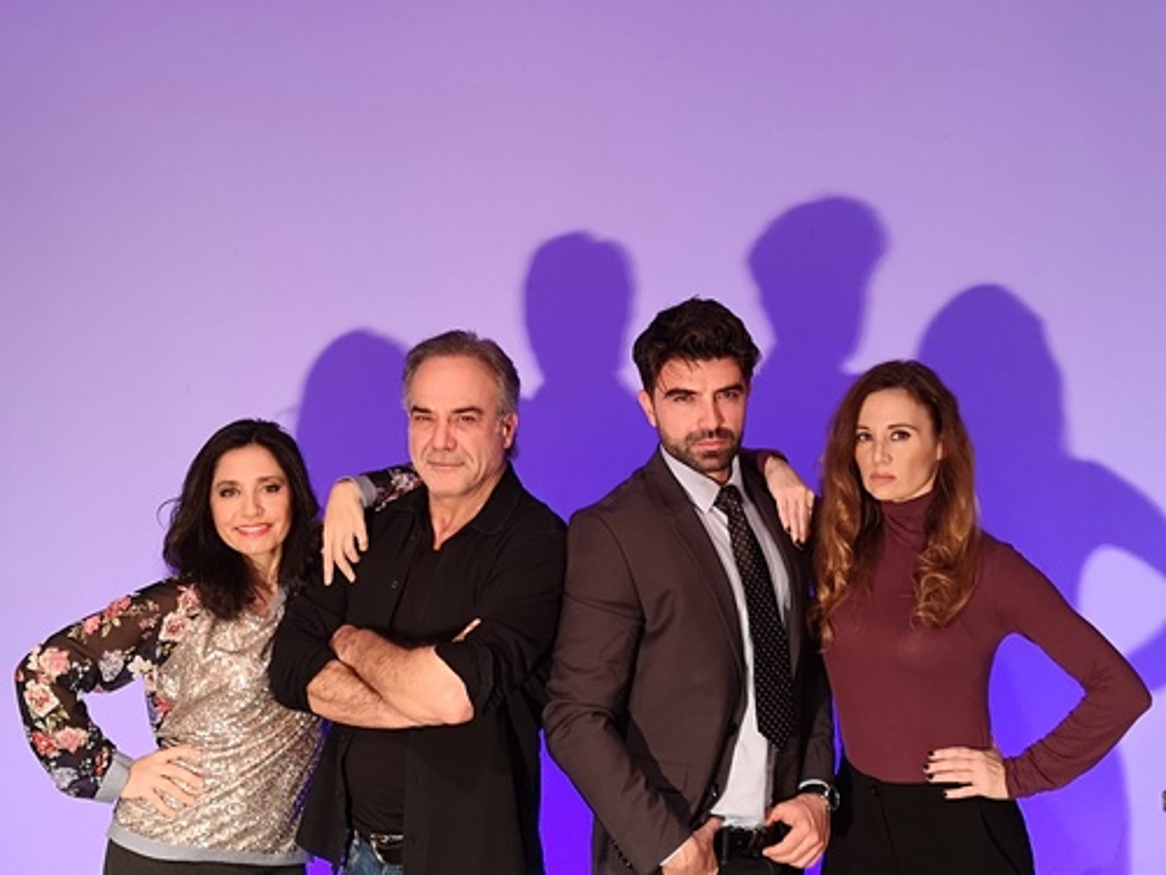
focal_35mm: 48
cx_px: 583
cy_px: 438
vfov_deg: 30.3
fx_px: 1617
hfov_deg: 39.7
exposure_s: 1/50
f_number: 1.8
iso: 160
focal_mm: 3.95
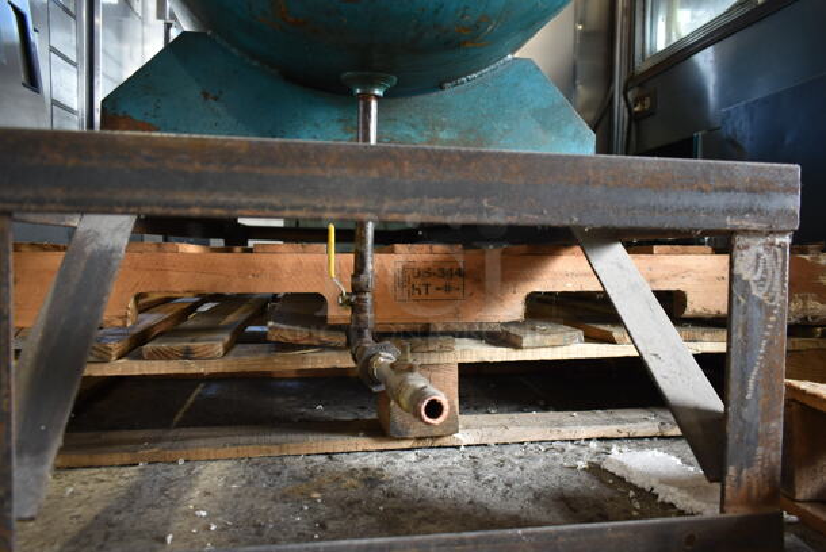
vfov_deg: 48.0
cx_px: 413
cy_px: 276
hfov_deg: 67.3
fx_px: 620
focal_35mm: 27
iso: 360
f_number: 3.5
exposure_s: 1/30
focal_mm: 18
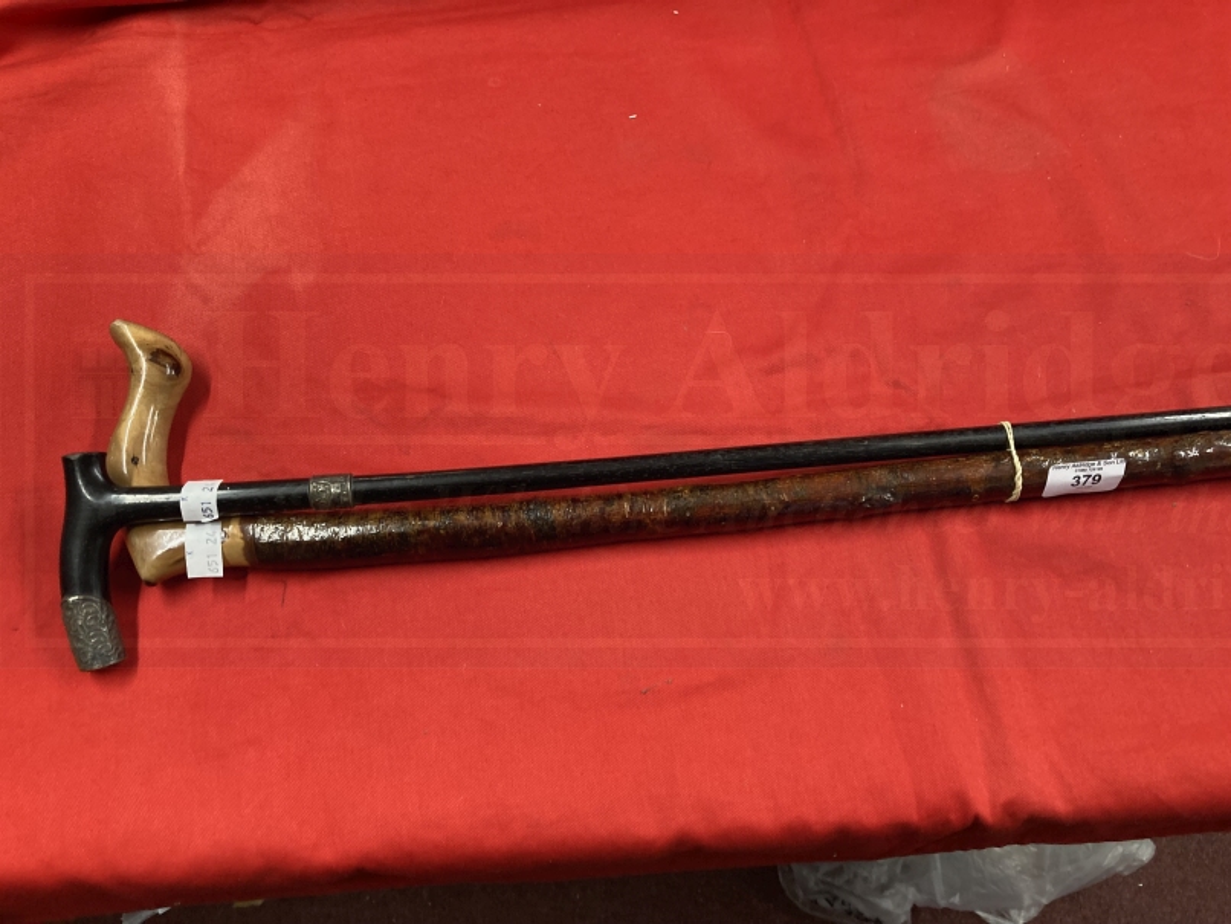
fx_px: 996
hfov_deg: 63.4
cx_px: 616
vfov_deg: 49.8
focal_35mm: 28
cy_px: 462
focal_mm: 3.99
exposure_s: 1/50
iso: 200
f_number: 1.8
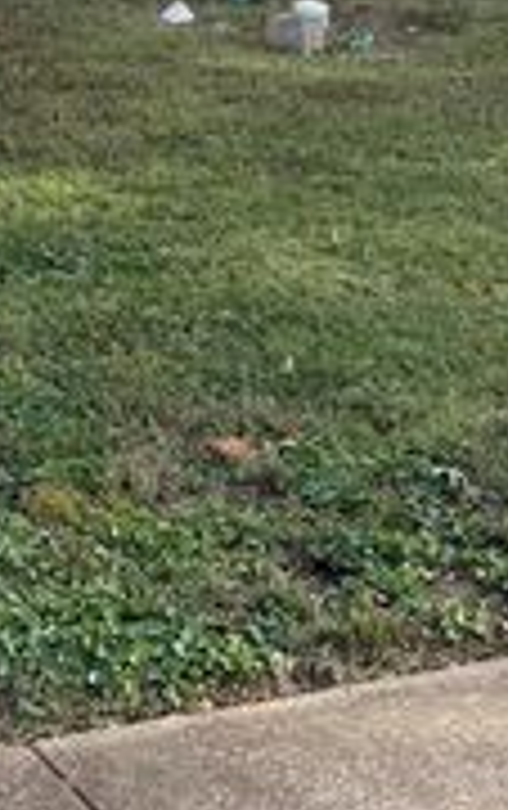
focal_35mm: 94
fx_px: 2076
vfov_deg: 20.9
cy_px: -92
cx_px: 58
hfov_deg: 13.8
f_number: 1.78
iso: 100
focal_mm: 6.76
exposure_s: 1/1618
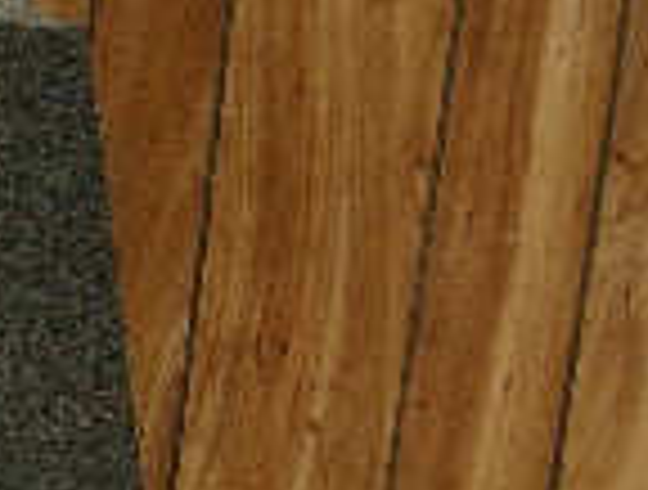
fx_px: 2817
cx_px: -518
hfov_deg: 12.1
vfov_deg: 9.8
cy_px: 589
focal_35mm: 150
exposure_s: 1/60
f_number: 2.8
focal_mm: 6
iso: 200
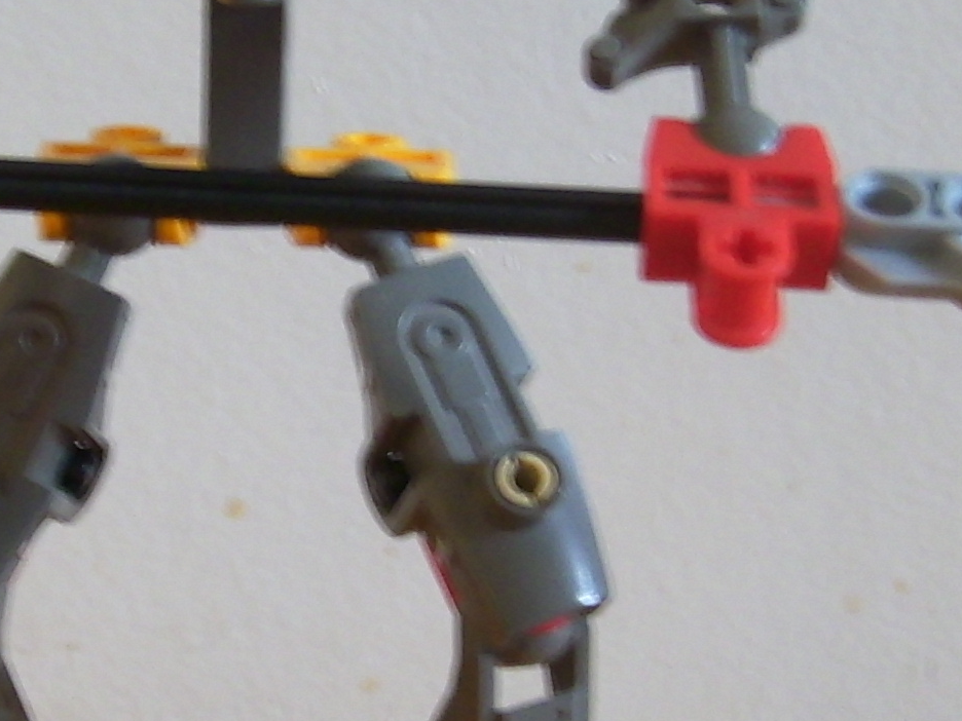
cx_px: 233
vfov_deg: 14.1
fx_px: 2918
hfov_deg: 18.6
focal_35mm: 105
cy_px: 340
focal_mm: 5.99
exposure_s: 1
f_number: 2.8
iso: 50
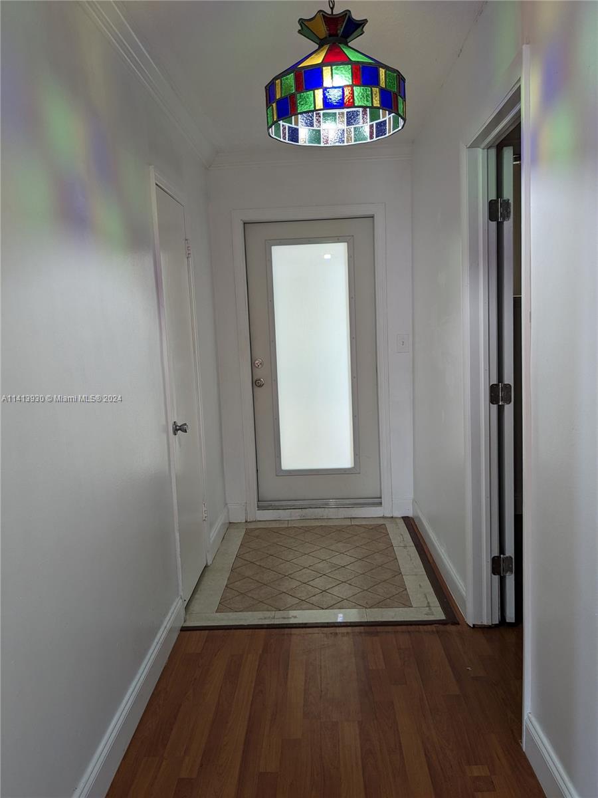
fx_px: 622
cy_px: 399
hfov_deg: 51.4
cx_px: 299
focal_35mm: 27
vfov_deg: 65.3
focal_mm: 4.38
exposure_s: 1/40
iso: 57
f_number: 1.73
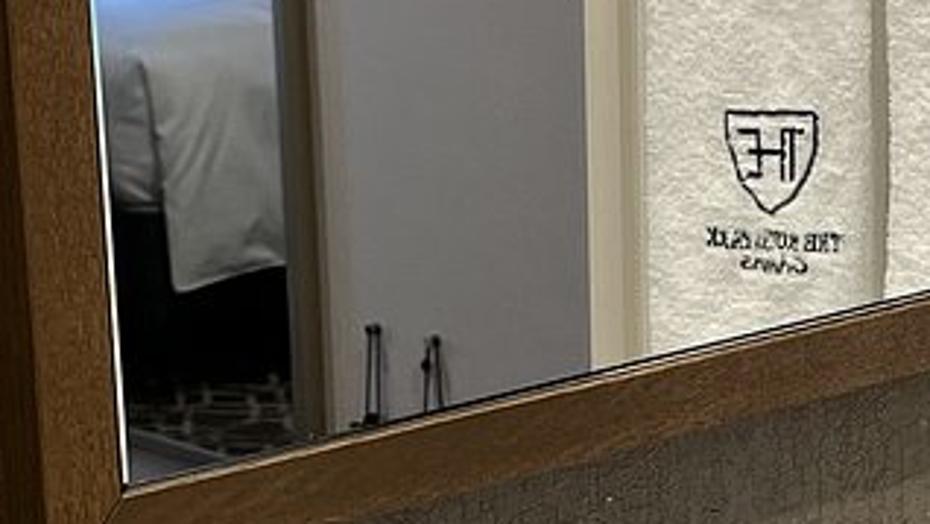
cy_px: 542
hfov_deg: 15.7
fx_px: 3379
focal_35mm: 137
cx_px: 471
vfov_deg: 8.8
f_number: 1.6
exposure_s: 1/60
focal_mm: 5.1
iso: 80
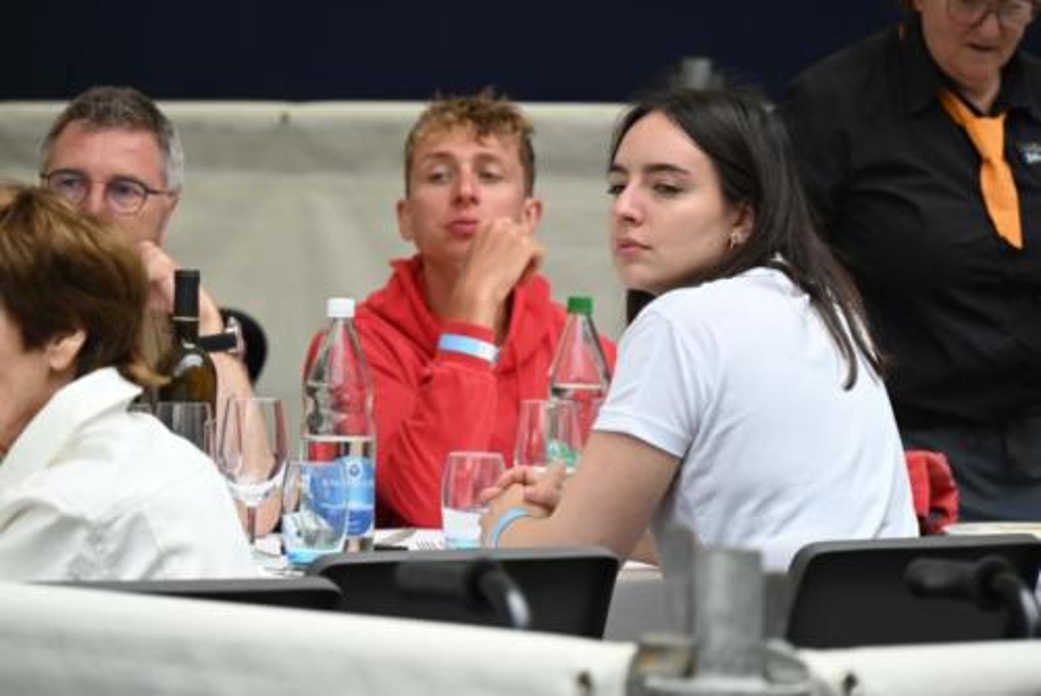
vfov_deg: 6.9
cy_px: 348
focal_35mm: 200
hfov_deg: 10.3
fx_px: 5786
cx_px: 520
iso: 400
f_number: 6.3
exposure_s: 1/320
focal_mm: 200
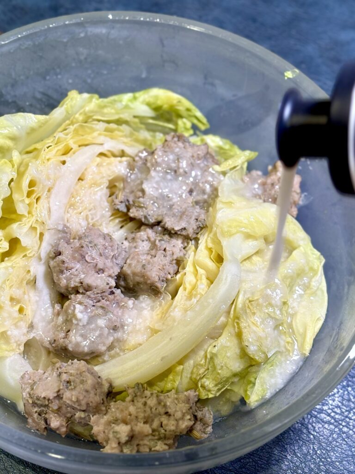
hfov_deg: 28.0
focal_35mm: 52
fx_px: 711
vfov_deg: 36.8
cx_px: 178
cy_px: 237
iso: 40
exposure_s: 1/53
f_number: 1.6
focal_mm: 5.96
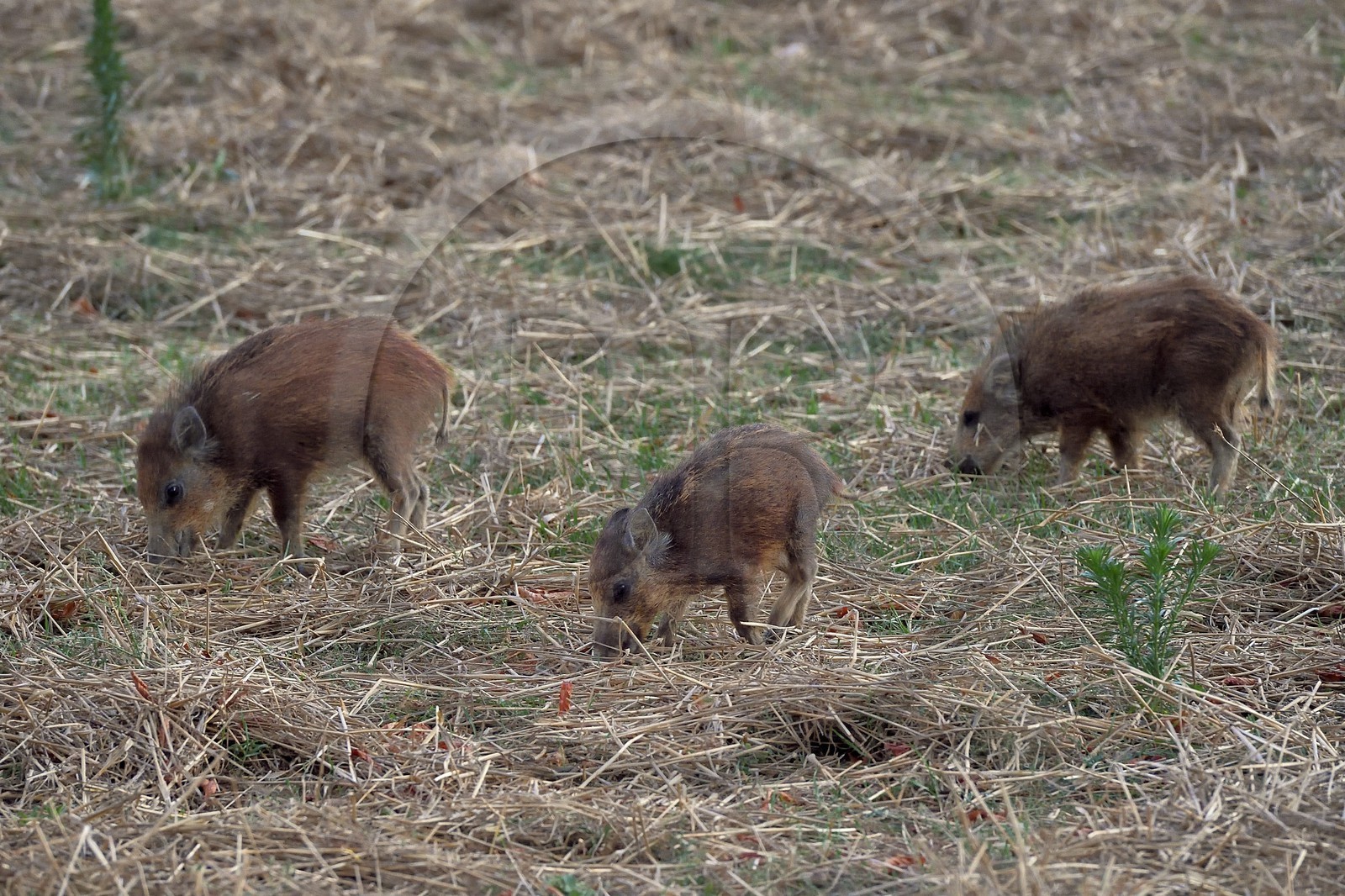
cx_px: 672
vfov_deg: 6.9
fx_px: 7470
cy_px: 448
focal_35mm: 200
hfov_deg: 10.3
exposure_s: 1/60
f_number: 5
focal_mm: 200
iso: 3200
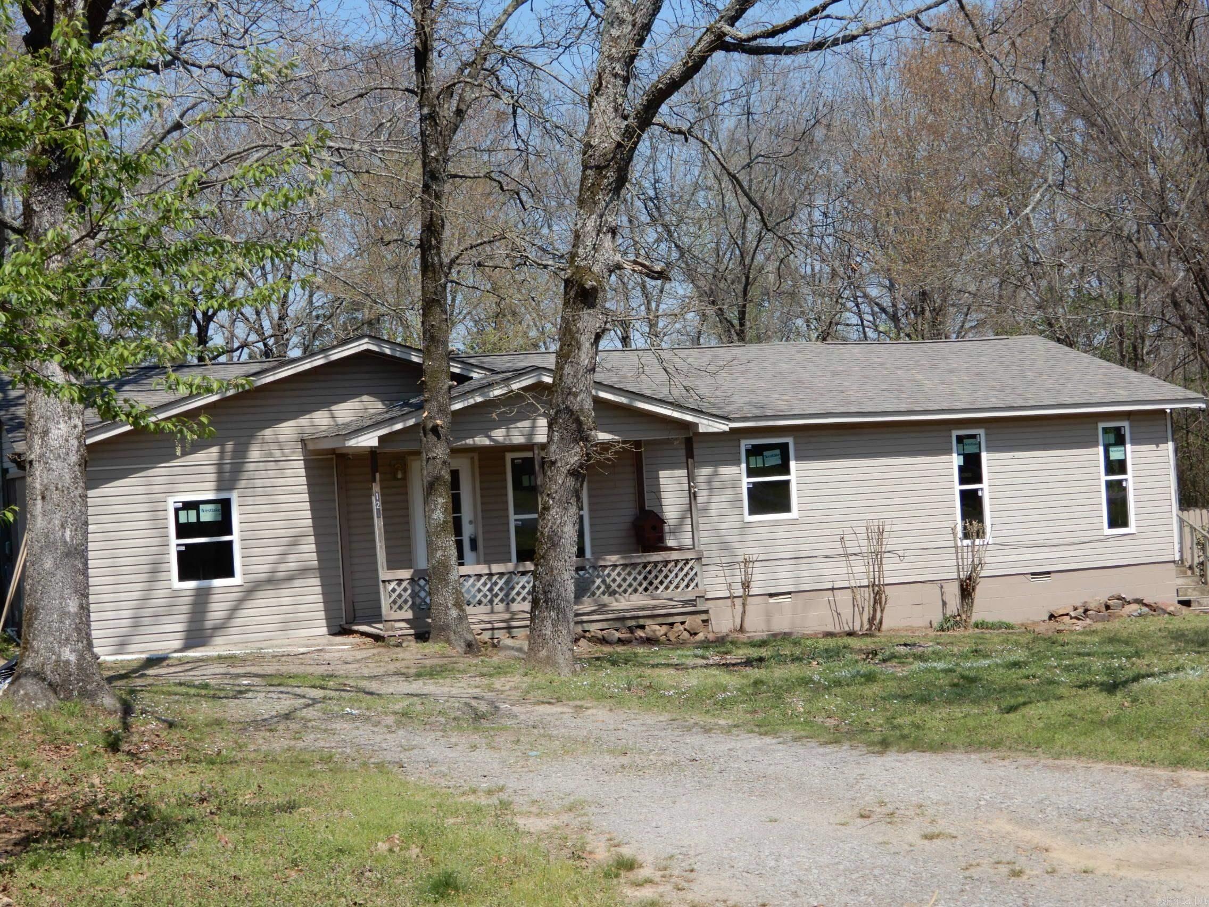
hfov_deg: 33.8
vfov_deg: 25.7
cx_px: 604
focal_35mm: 57
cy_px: 454
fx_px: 1991
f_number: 4.5
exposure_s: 1/500
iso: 80
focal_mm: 10.2
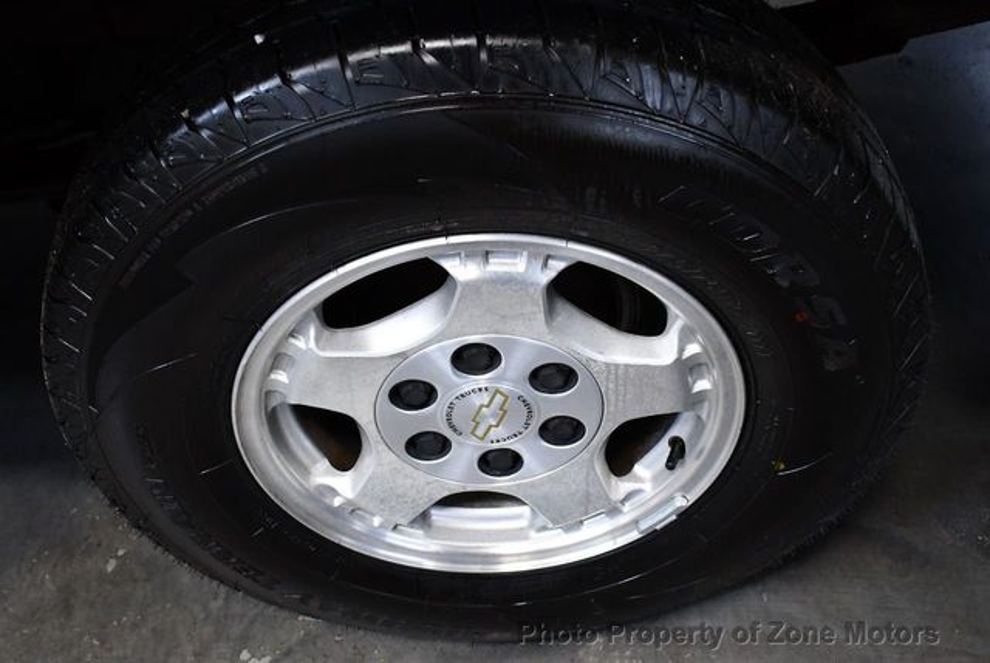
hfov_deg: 44.4
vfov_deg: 30.6
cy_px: 332
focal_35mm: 44
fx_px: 1212
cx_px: 495
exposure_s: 1/125
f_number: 3.8
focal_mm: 22
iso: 1250
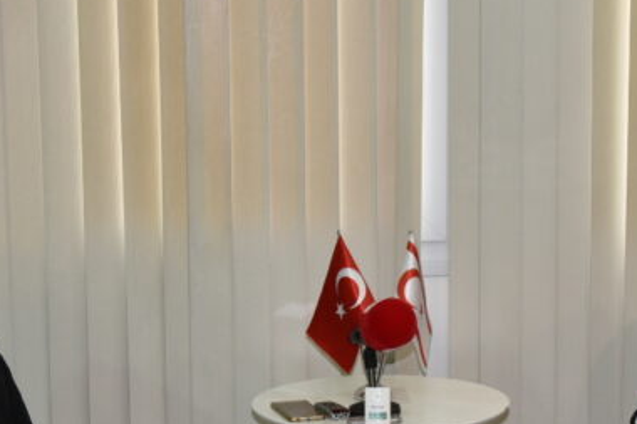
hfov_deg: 16.4
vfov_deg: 11.0
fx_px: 2193
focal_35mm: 124
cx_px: 473
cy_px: 306
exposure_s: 1/100
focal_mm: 46
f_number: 4.5
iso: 800
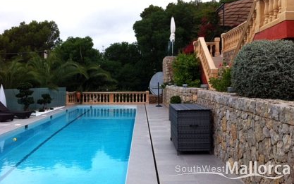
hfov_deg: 51.5
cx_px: 145
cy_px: 80
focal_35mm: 38
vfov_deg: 33.6
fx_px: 305
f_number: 2.8
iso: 80
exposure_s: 1/120
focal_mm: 3.85
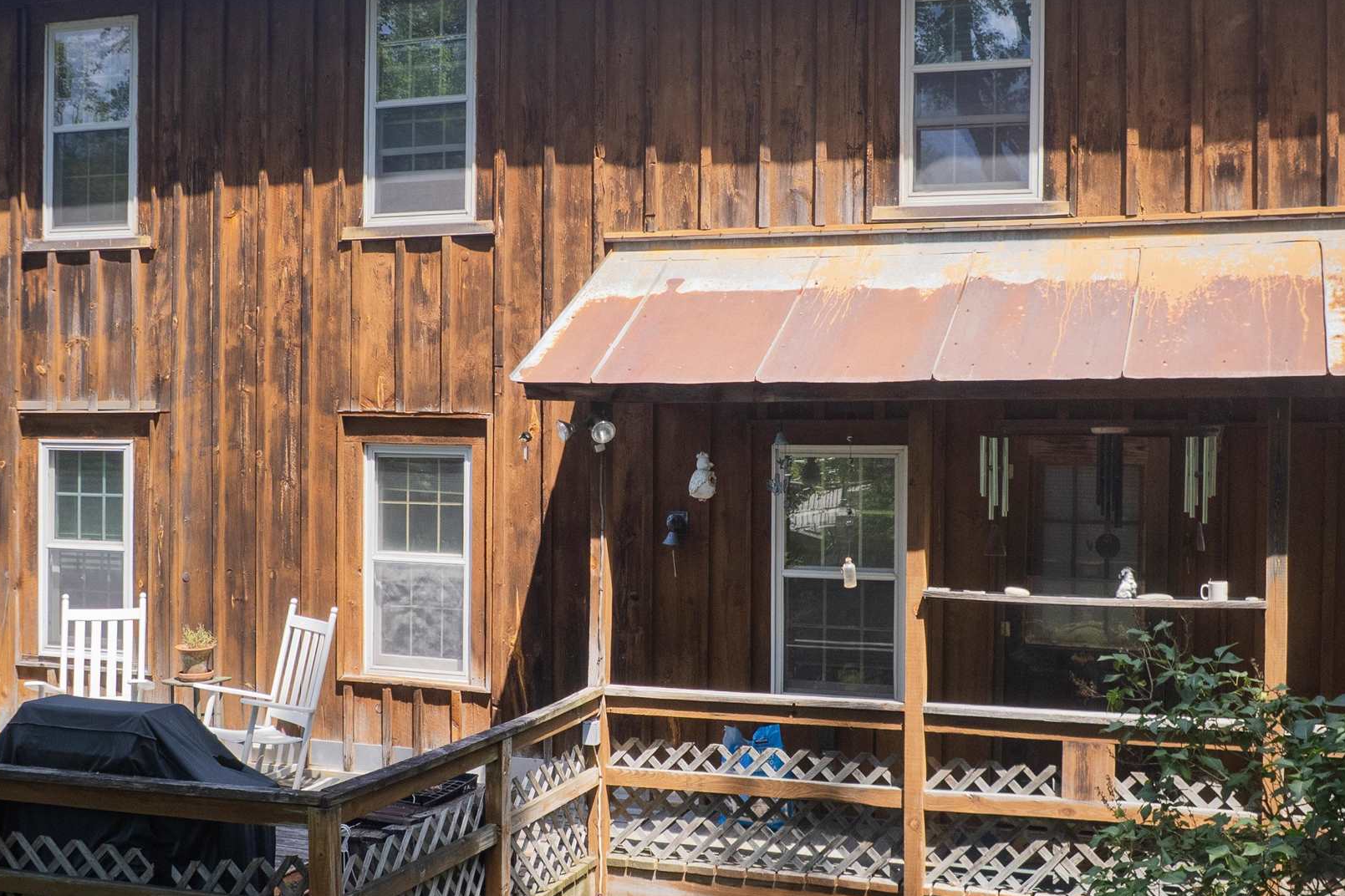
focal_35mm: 42
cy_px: 462
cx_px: 606
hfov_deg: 46.3
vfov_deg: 31.9
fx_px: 1569
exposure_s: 1/80
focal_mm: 8.38
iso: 110
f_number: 2.8
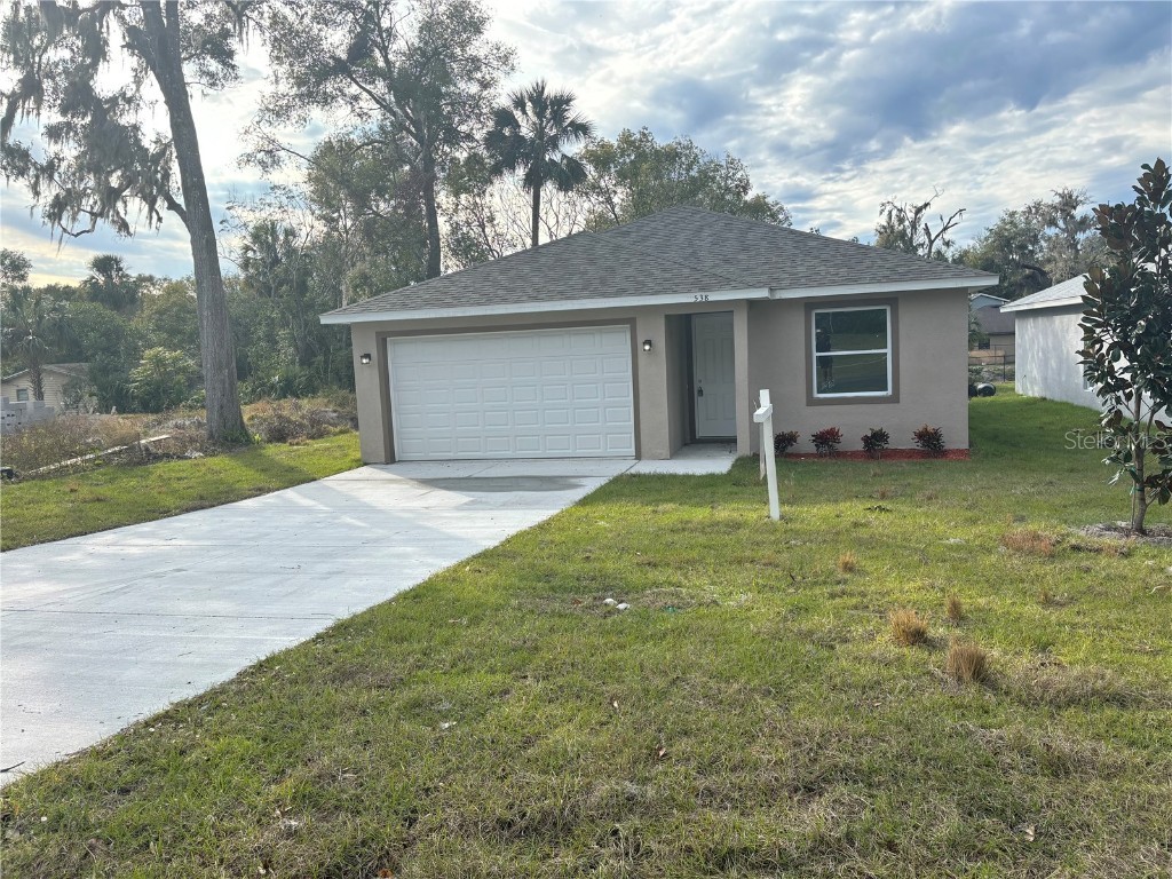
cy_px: 440
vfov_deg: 53.1
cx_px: 586
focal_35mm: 26
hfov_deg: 67.3
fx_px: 880
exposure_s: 1/961
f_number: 1.6
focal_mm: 5.96
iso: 50
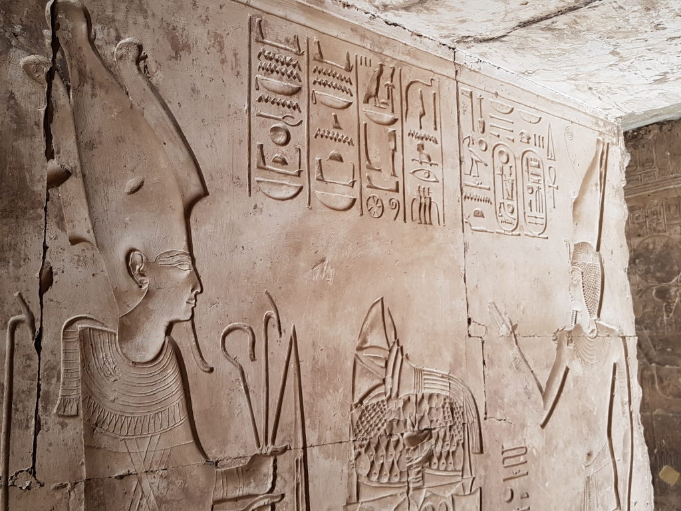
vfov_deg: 53.1
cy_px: 256
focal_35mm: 26
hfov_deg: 67.3
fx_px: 511
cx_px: 340
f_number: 1.7
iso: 64
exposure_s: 1/100
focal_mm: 4.2
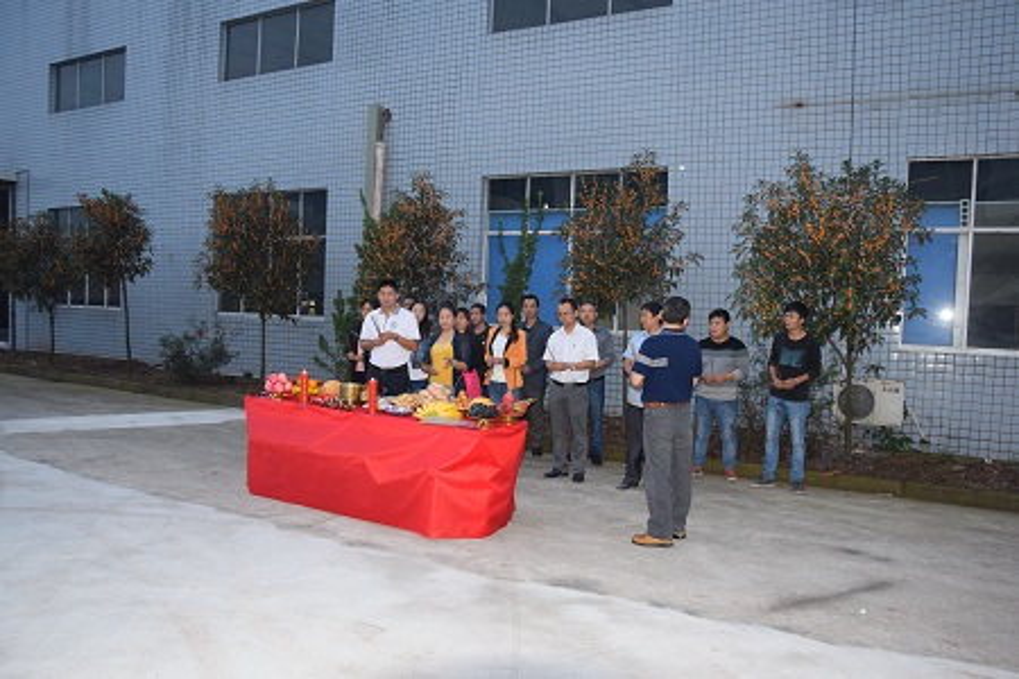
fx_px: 764
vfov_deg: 47.9
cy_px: 340
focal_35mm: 27
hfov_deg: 67.4
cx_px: 510
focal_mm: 18
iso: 800
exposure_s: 1/100
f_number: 5
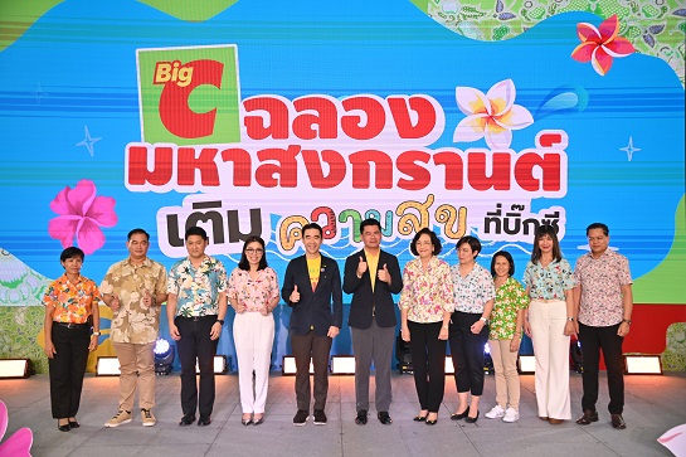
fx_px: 724
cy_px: 228
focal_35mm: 38
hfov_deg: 50.7
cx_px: 343
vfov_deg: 35.0
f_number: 4
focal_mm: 38
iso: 200
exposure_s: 1/60
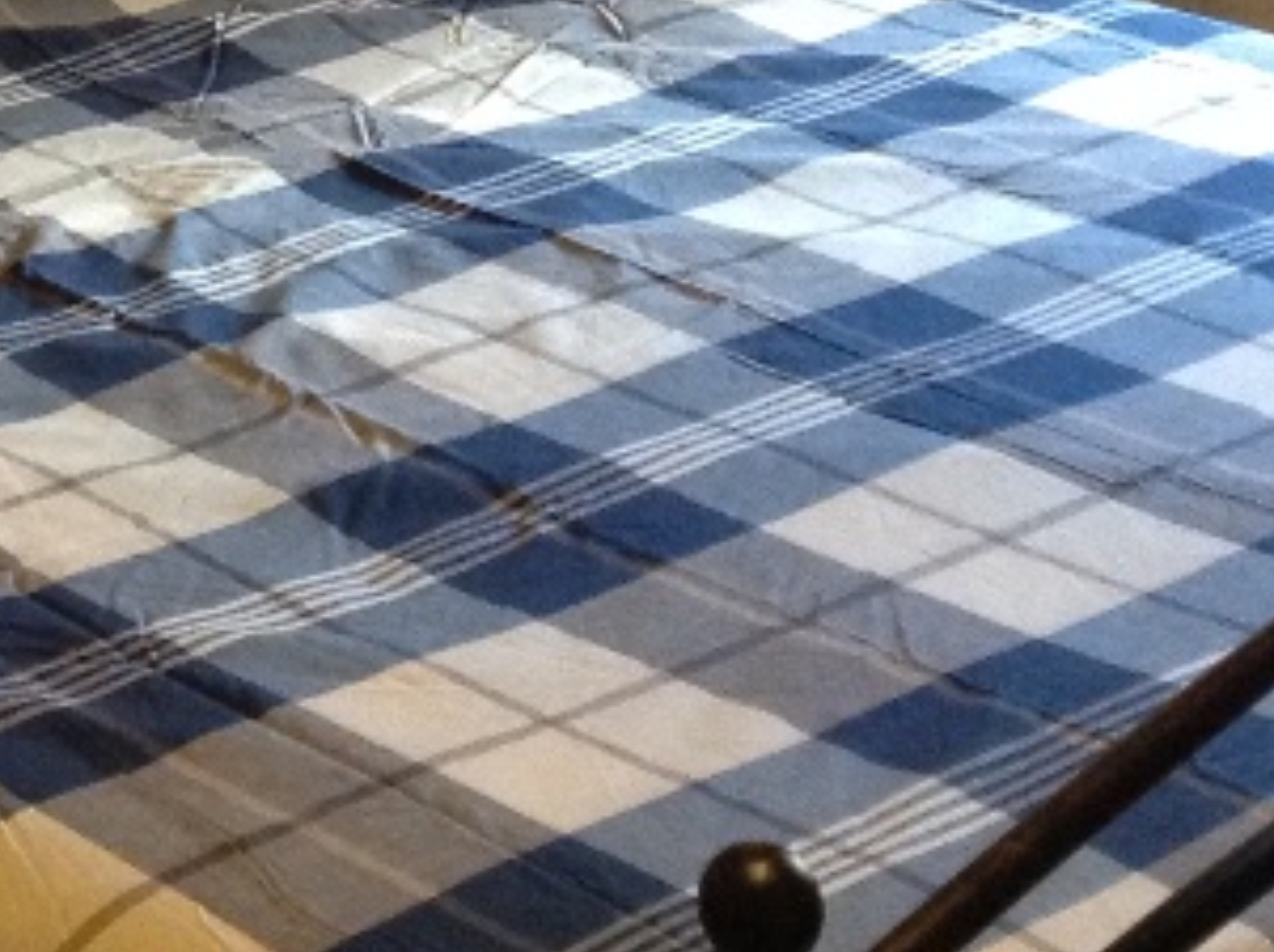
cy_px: -539
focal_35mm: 119
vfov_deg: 11.8
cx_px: -389
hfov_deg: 15.7
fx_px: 4374
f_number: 2.4
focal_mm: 4.28
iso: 320
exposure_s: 1/15
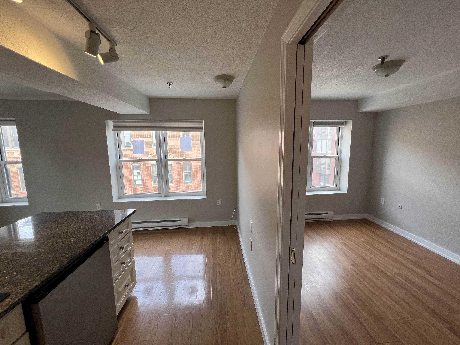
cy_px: 172
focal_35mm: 13
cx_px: 230
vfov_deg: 89.9
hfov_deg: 106.2
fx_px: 173
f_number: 1.8
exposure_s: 1/120
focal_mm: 1.57
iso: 64
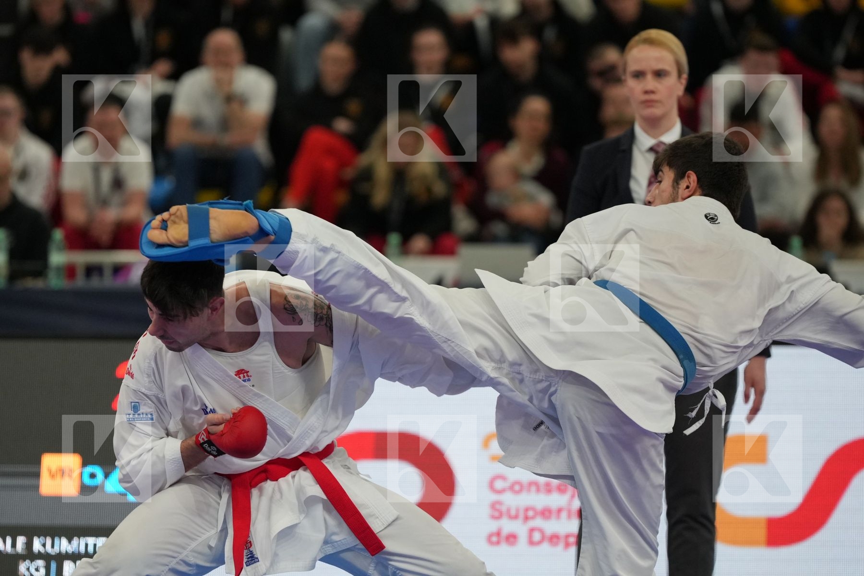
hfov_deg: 7.6
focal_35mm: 270
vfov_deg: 5.1
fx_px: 6479
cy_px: 288
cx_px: 432
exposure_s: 1/1000
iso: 1600
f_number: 2.8
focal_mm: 180
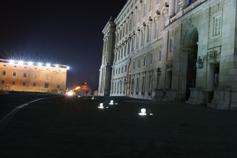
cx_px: 118
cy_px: 79
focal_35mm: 39
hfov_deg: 49.6
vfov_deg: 34.2
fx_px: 257
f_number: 14
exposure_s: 30
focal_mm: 26
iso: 100
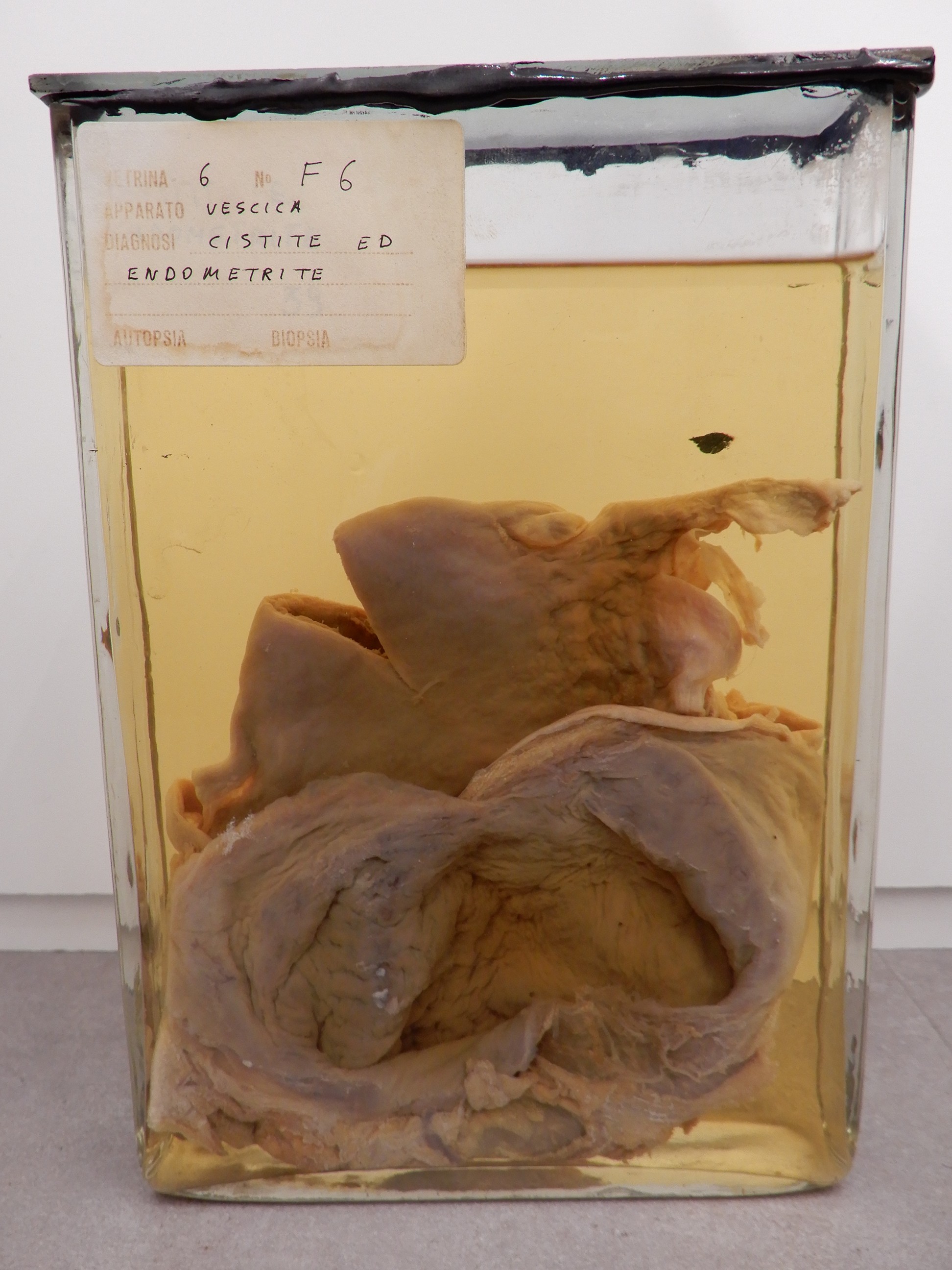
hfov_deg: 49.7
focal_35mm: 28
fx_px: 1027
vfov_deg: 63.4
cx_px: 476
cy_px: 635
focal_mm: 5
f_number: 3.5
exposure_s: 1/30
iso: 220
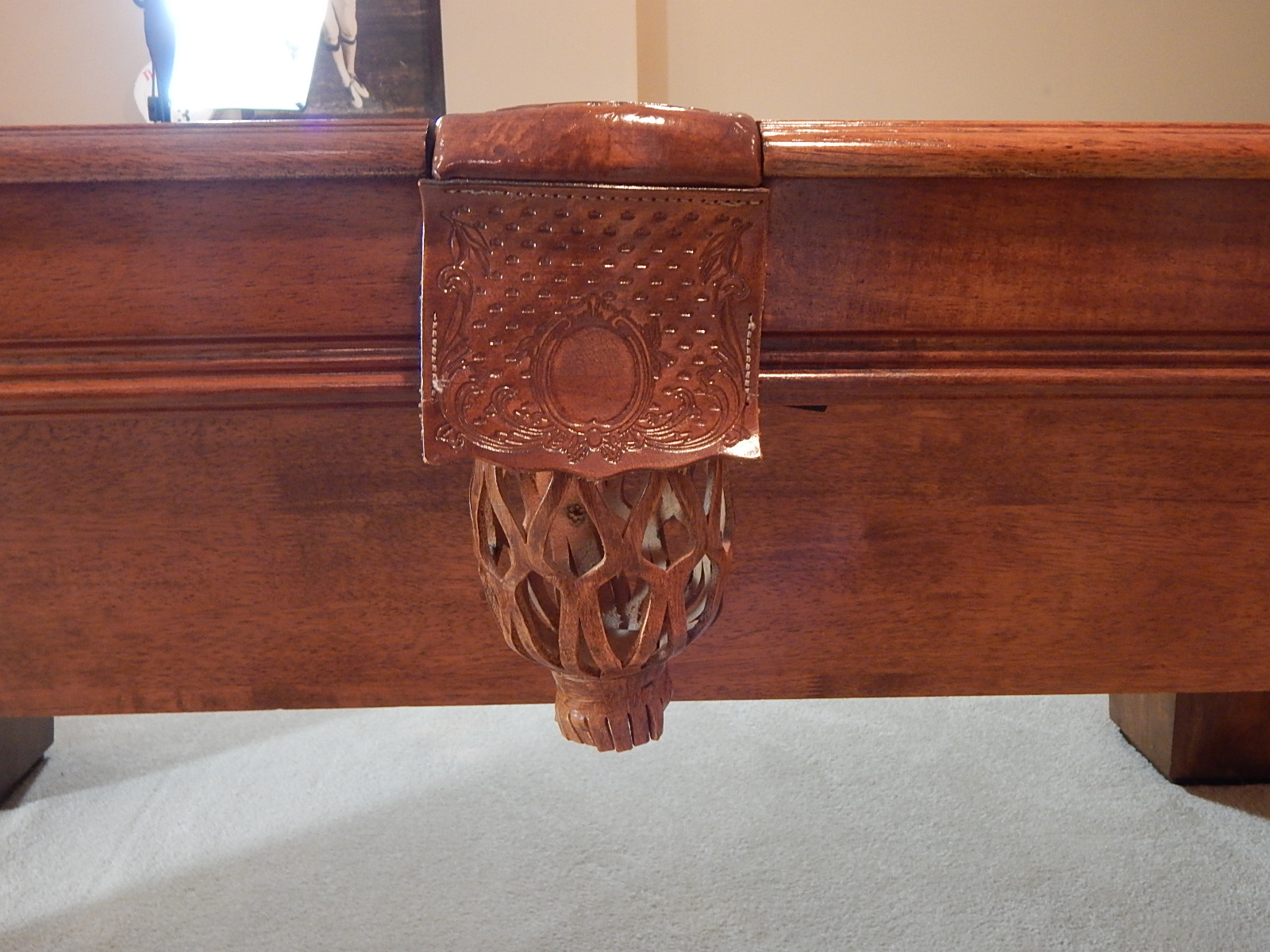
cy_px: 476
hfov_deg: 58.4
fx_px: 1137
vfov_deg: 45.4
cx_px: 635
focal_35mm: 31
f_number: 3.2
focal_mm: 5.6
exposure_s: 1/15
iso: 400
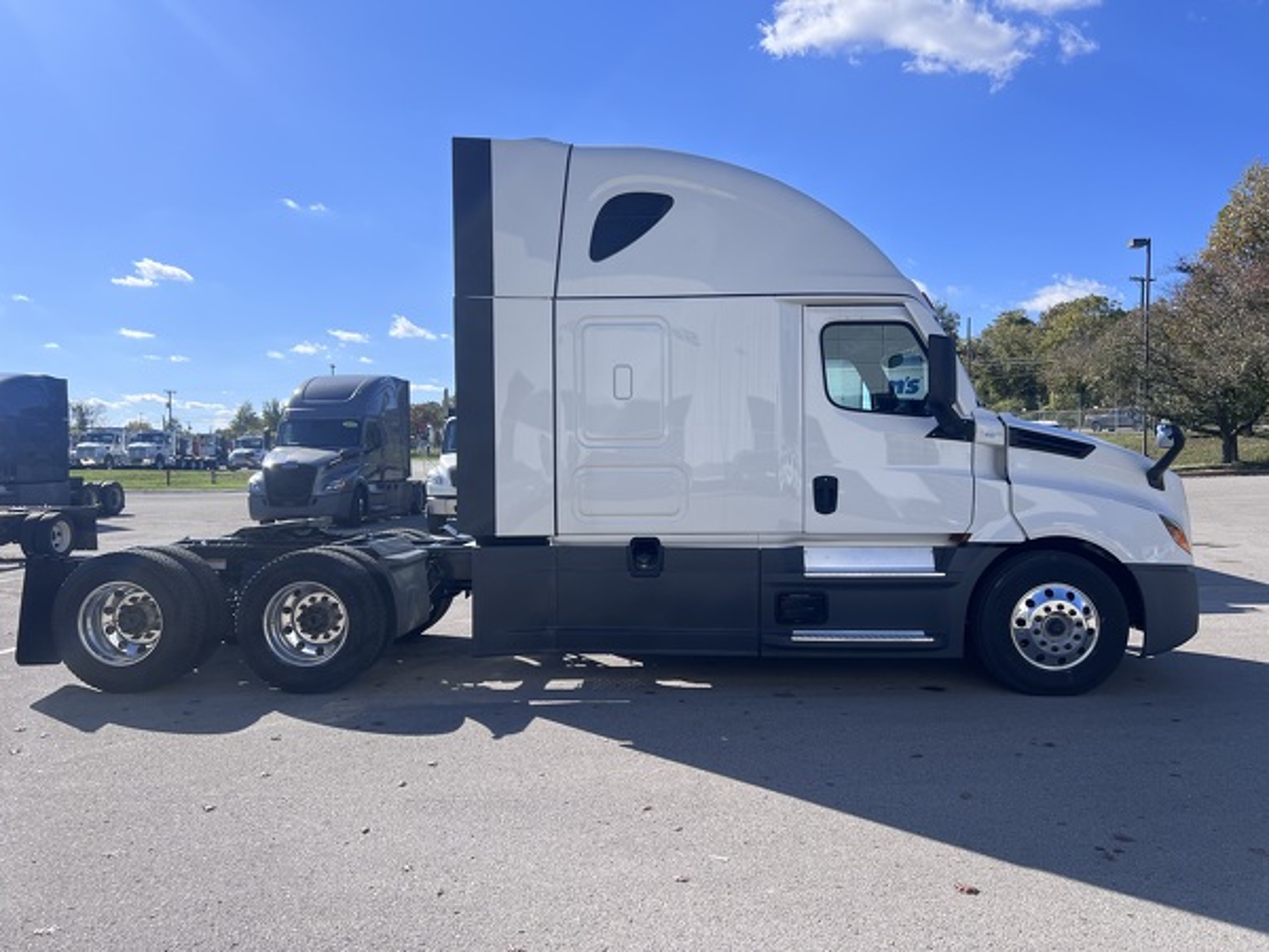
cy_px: 476
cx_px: 634
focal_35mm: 26
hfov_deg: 67.3
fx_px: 953
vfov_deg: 53.1
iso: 50
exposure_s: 1/5076
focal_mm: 5.7
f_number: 1.5
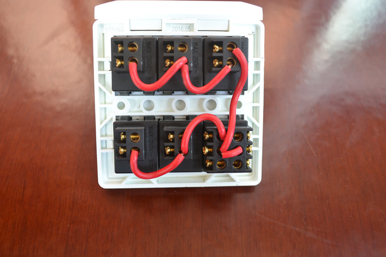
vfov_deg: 40.0
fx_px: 354
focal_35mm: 33
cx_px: 193
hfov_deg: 57.2
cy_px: 128
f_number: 4.5
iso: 400
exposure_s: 1/60
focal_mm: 22
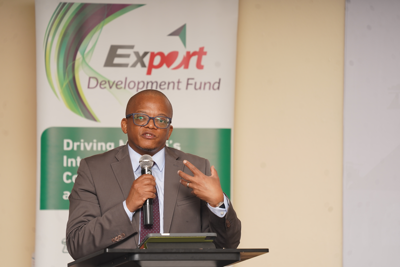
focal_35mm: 315
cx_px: 200
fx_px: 3500
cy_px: 134
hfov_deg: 6.5
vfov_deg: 4.4
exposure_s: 1/200
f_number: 5.6
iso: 400
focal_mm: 315
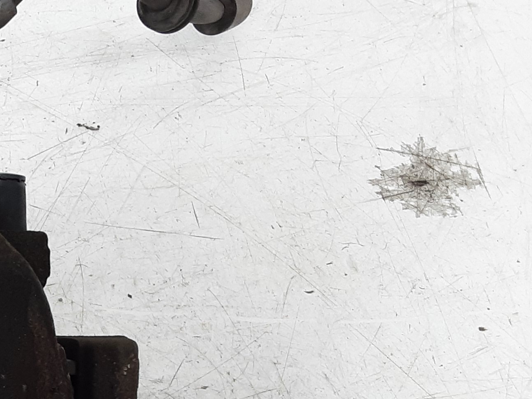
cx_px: -138
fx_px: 1045
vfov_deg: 20.7
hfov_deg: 25.1
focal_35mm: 68
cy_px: 422
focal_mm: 2.91
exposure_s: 1/50
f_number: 1.9
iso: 64
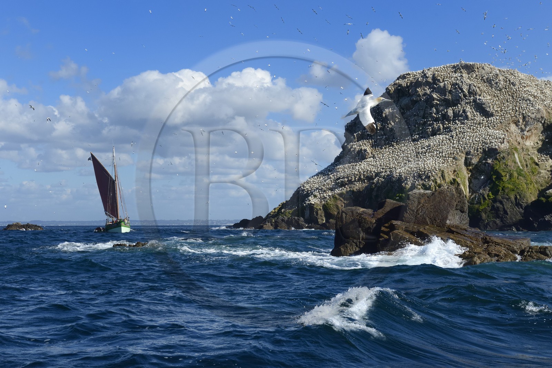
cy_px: 184
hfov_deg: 35.6
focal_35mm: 56
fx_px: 858
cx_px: 276
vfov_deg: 24.2
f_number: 11
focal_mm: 56
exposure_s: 1/1600
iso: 800
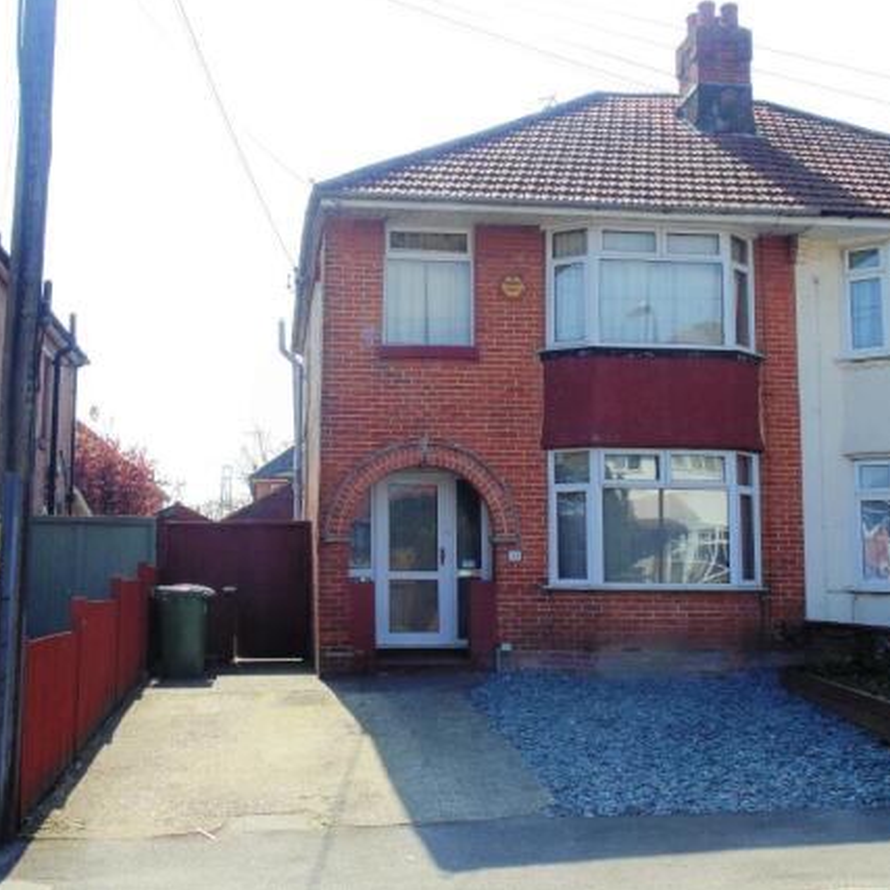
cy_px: 439
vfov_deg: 40.9
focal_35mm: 41
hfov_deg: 40.9
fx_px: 1193
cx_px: 395
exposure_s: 1/640
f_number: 3.4
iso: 80
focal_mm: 6.2
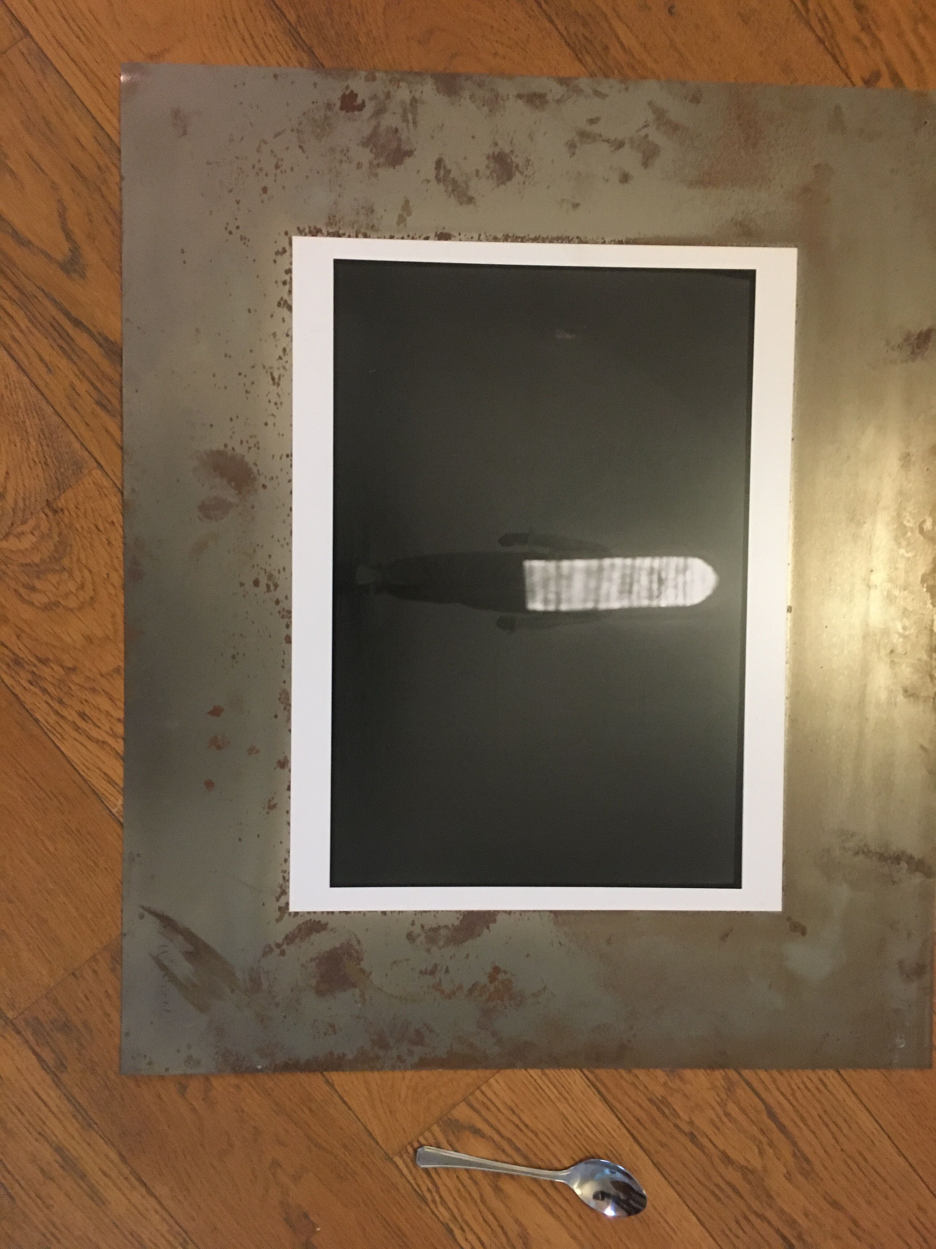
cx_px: 468
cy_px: 624
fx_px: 1046
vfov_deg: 61.7
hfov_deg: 48.2
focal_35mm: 29
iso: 200
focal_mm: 4.15
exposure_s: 1/17
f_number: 2.2
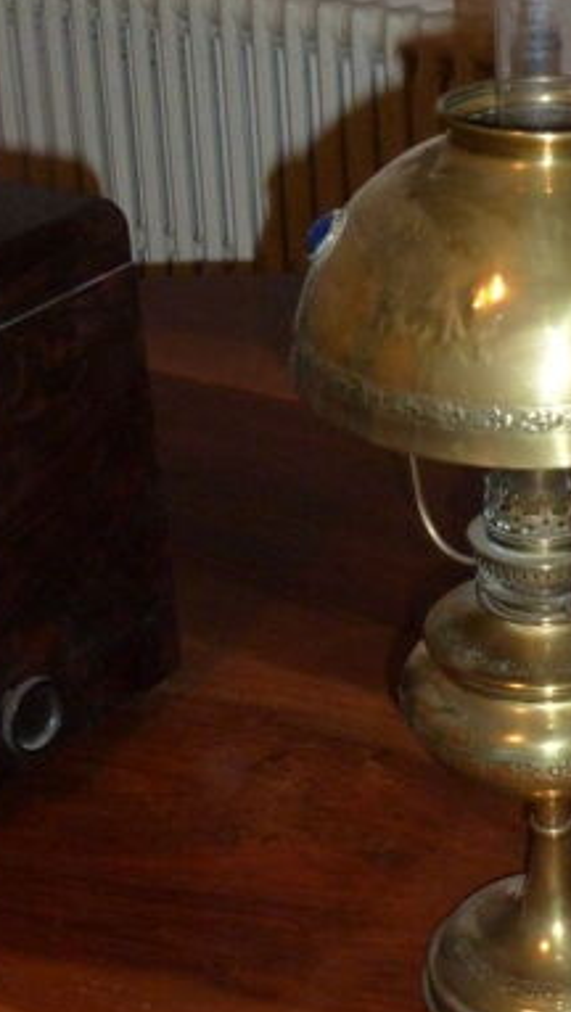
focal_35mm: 80
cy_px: 410
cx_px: 552
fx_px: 2149
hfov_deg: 14.9
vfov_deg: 26.5
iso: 400
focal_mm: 7.3
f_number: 3.7
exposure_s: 1/30
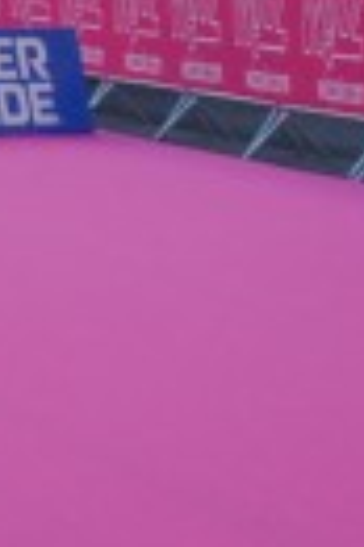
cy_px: -274
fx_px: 5246
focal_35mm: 345
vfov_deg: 5.9
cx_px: -343
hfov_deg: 3.9
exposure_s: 1/640
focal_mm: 50
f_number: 5
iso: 1000
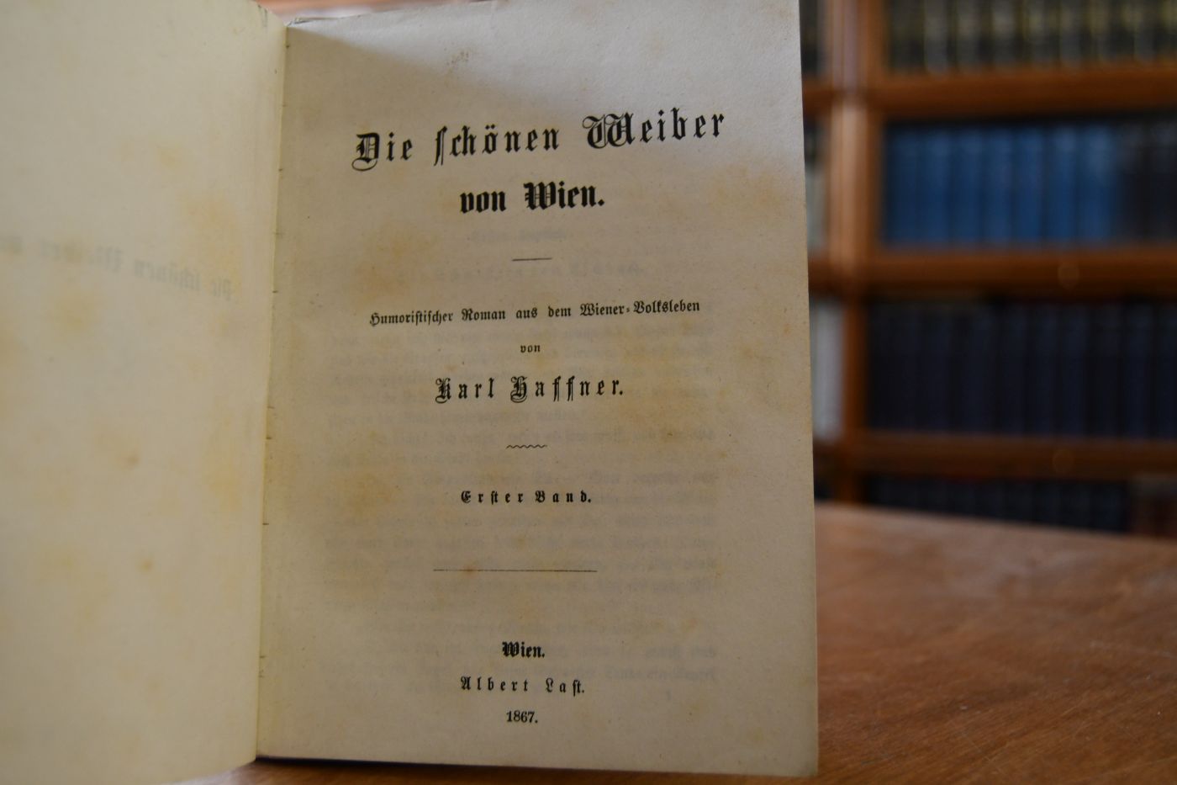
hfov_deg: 49.6
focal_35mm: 39
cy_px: 392
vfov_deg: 34.2
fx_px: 1275
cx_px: 588
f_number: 4
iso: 800
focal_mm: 26
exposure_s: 1/160
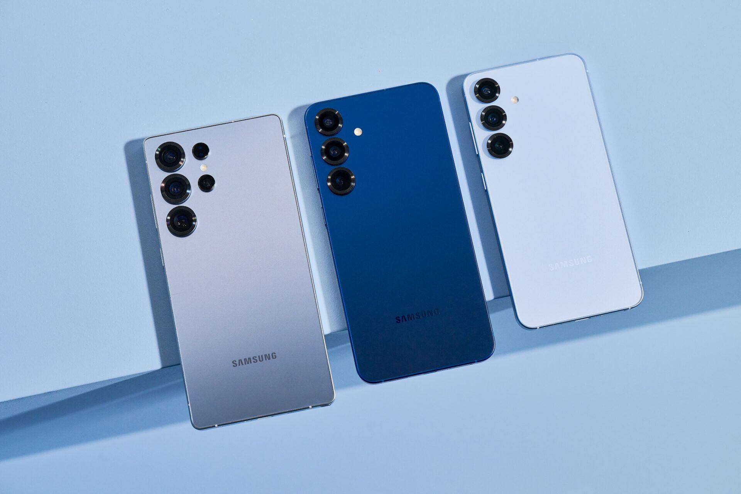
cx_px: 370
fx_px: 1441
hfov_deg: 28.8
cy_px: 247
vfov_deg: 19.5
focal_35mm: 70
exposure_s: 1/80
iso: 1000
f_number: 5.6
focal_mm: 70
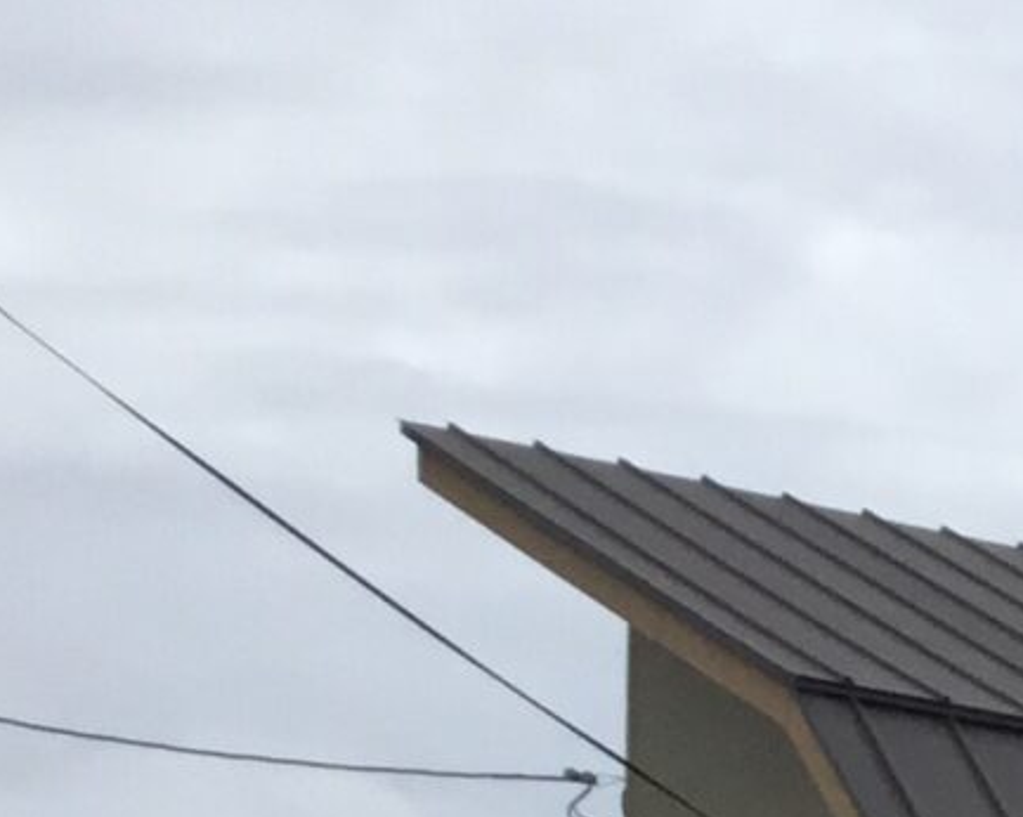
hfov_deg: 9.3
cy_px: 2038
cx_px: 2710
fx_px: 5417
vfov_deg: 7.9
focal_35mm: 179
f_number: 2.4
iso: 25
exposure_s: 1/1481
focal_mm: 3.3
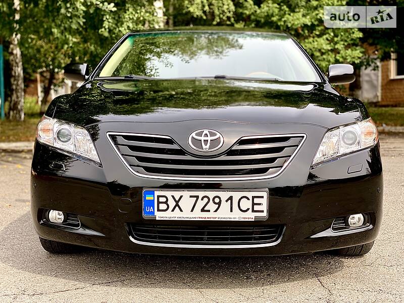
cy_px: 152
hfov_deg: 36.8
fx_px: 607
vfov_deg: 28.0
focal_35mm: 52
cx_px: 202
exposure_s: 1/381
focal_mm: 6
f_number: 2
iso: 20
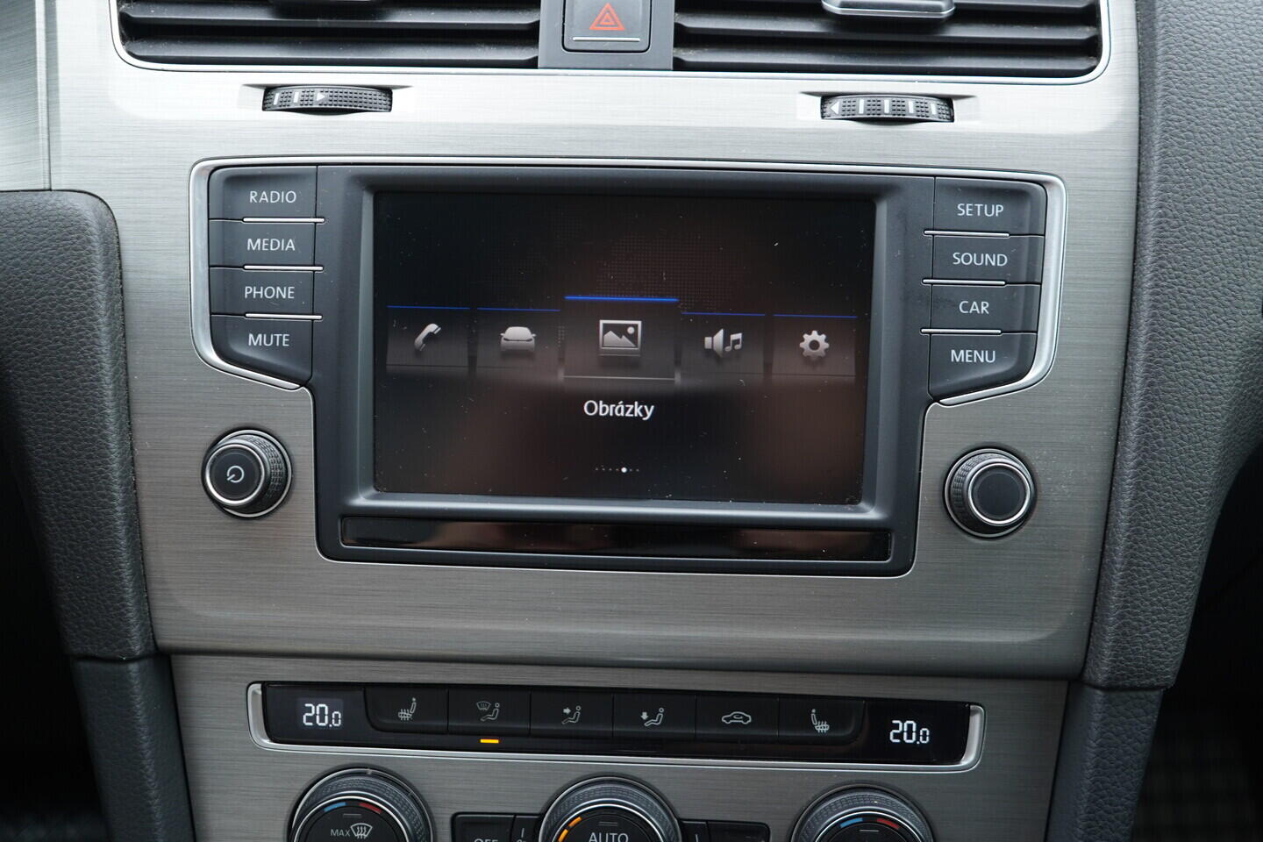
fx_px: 1263
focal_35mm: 36
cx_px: 632
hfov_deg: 53.1
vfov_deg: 36.9
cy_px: 421
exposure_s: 1/40
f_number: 2.8
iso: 400
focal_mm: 24
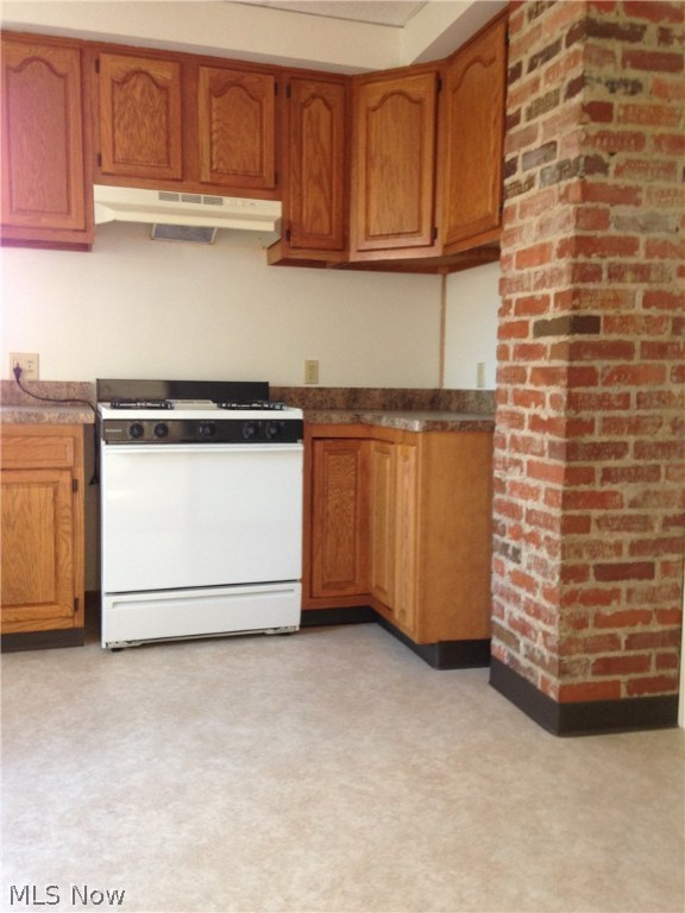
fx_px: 871
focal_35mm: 33
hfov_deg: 42.9
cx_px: 342
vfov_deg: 55.4
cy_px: 456
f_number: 2.4
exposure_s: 1/20
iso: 100
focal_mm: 4.12
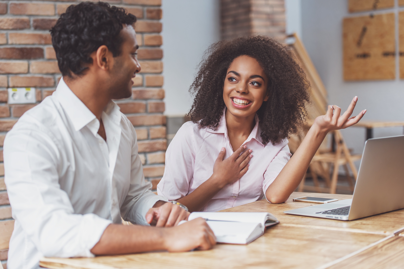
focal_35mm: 70
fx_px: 786
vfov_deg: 19.5
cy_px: 134
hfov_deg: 28.8
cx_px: 202
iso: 400
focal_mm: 70
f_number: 2.8
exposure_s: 1/250
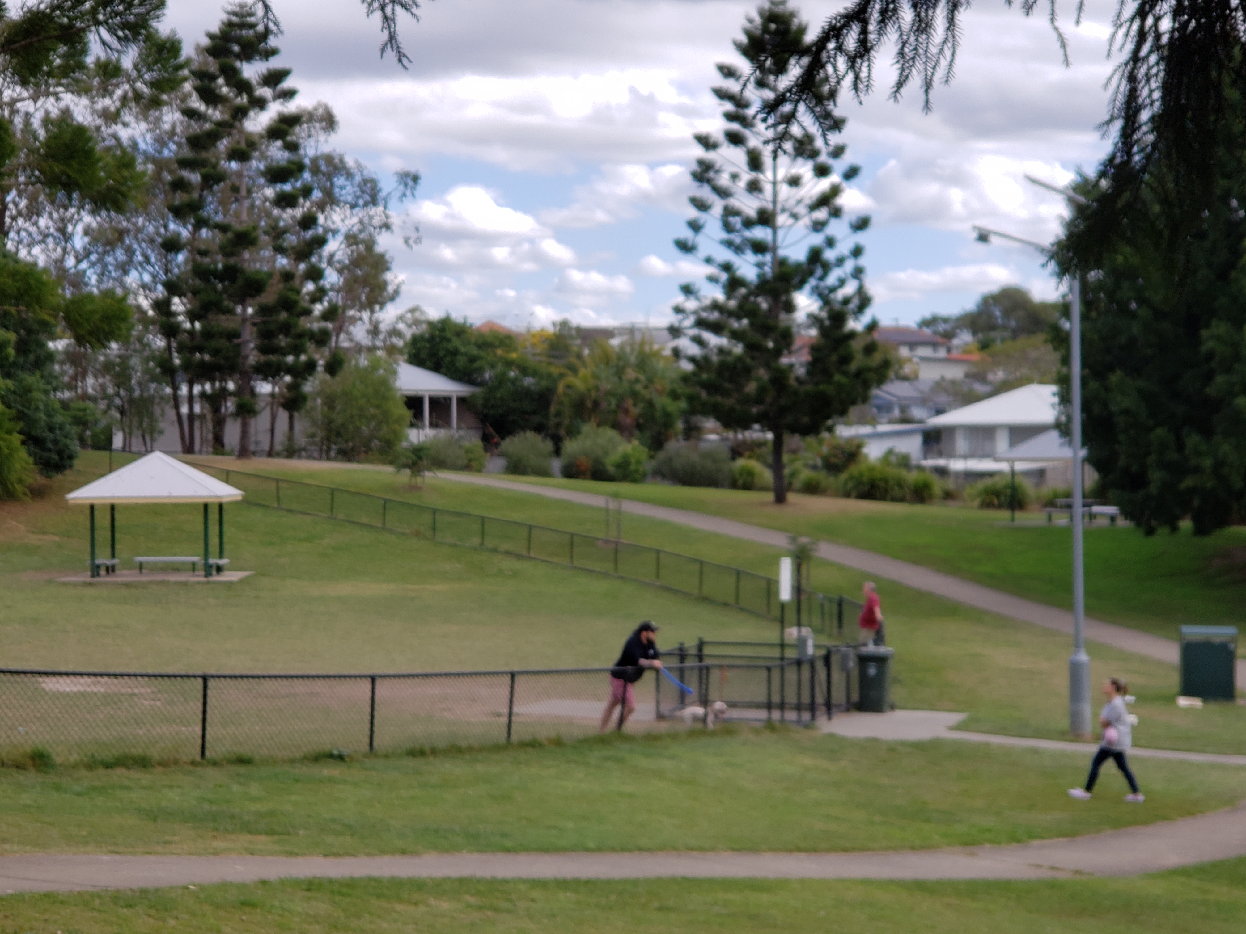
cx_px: 623
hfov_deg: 36.8
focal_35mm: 52
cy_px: 467
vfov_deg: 28.0
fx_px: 1872
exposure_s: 1/507
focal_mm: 6
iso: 32
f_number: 2.4
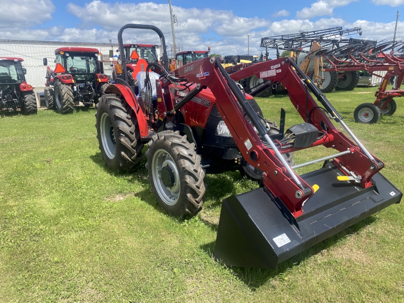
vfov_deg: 53.1
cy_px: 152
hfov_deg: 67.3
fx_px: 303
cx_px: 202
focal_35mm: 26
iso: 32
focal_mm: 4.25
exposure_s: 1/2141
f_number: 1.8
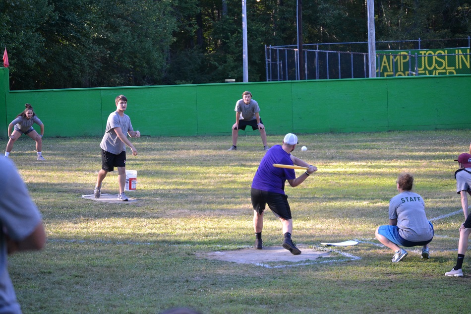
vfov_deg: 9.6
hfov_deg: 14.4
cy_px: 157
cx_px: 236
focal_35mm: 142
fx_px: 1864
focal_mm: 95
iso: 900
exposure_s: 1/500
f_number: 4.5
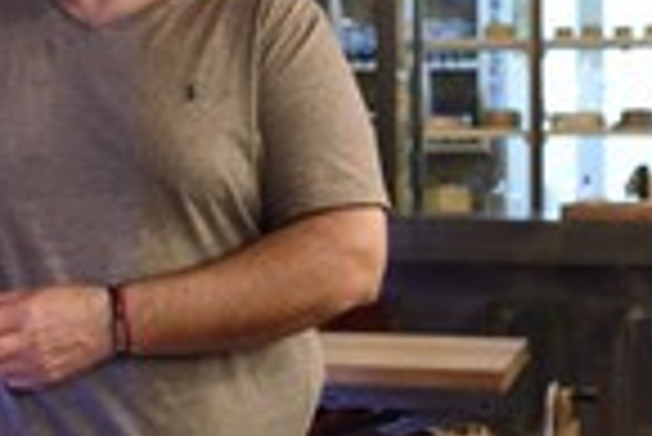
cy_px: 139
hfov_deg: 23.8
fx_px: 1523
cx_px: 126
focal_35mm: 84
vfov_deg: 16.3
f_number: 4.5
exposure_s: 1/20
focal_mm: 29
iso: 1600
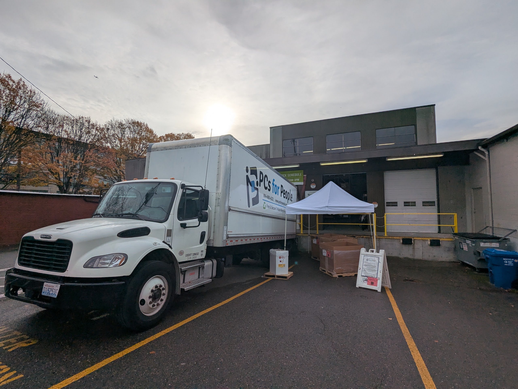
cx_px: 259
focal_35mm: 16
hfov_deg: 94.5
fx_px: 239
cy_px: 194
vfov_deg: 78.1
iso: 44
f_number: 2.2
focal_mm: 2.35
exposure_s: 1/3003
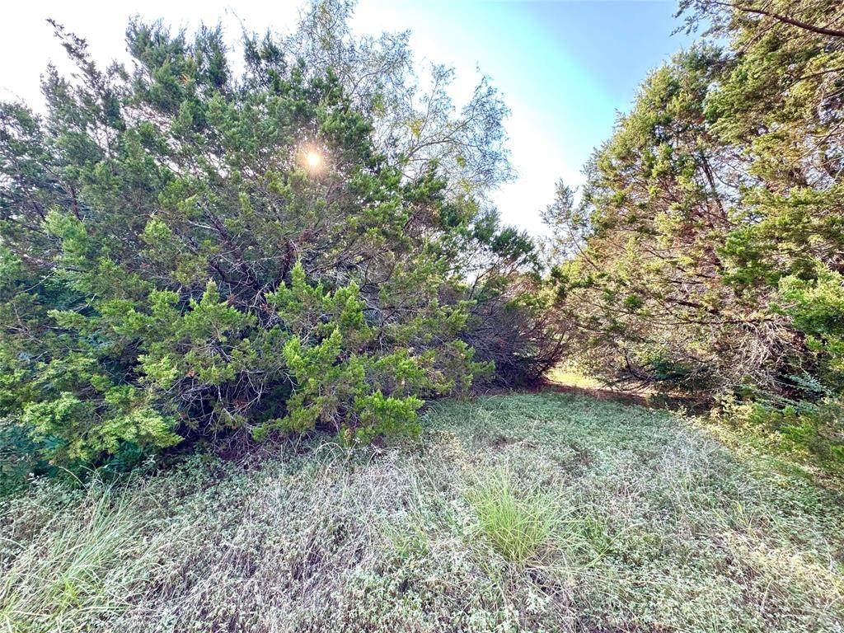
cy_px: 316
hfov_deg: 102.1
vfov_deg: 85.7
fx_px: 341
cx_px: 422
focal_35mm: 14
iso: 40
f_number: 2.2
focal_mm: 2.22
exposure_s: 1/117
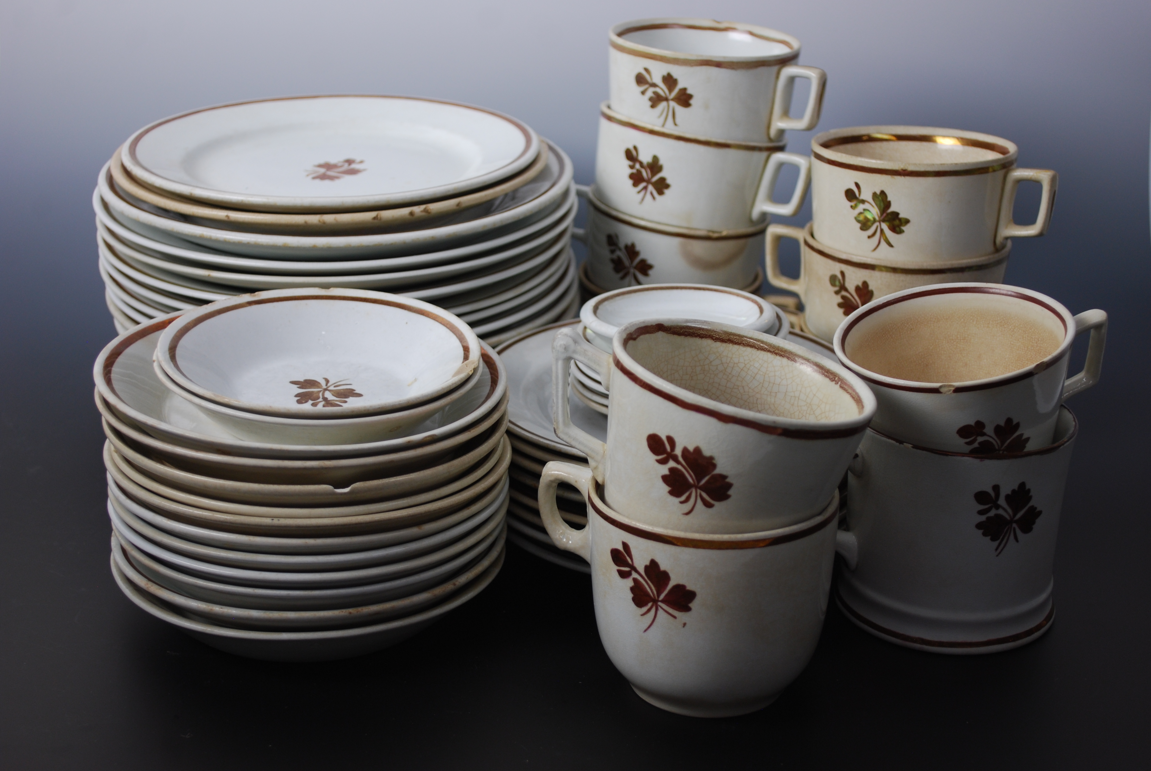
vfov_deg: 25.1
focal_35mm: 54
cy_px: 386
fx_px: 1729
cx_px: 576
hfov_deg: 36.8
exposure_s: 1/30
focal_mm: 36
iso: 200
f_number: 5.3
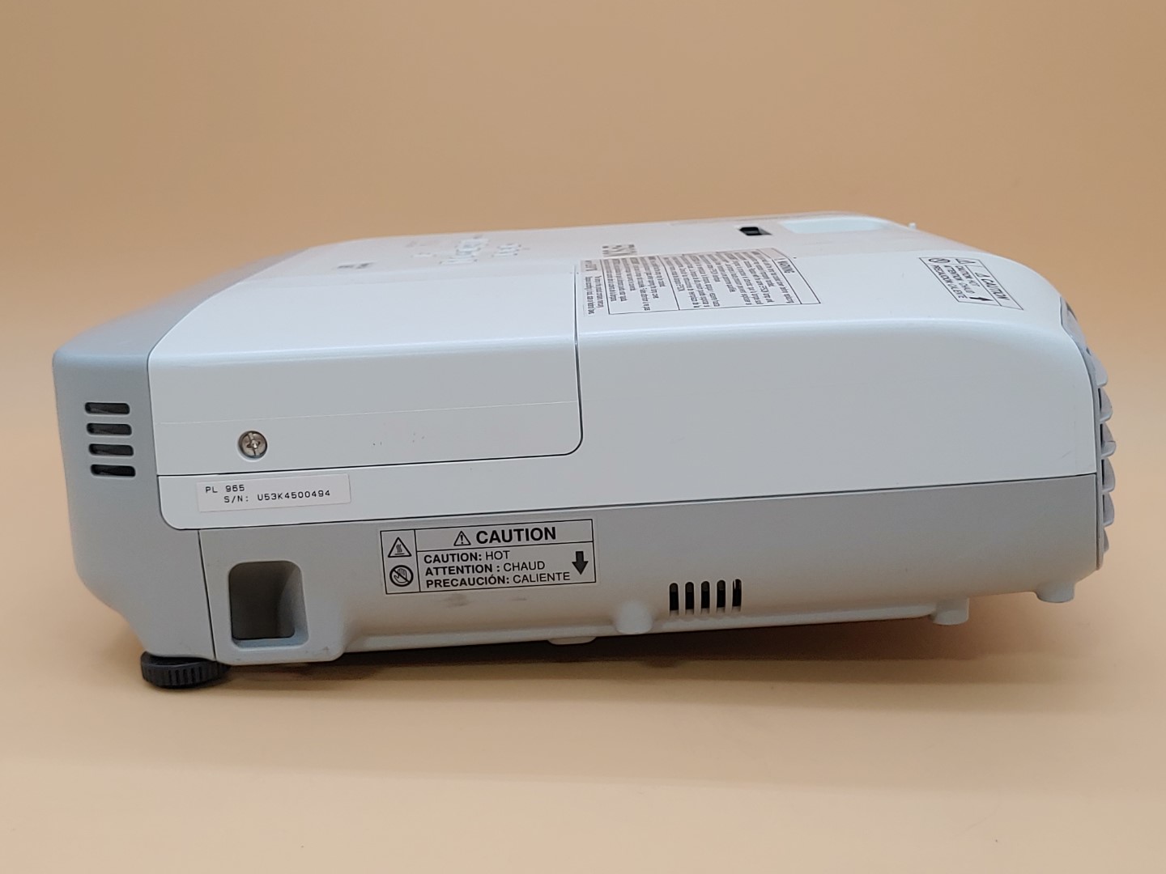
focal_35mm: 49
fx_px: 1651
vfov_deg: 29.7
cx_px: 583
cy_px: 437
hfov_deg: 38.9
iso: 50
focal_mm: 4.36
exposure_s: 1/86
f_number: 1.8
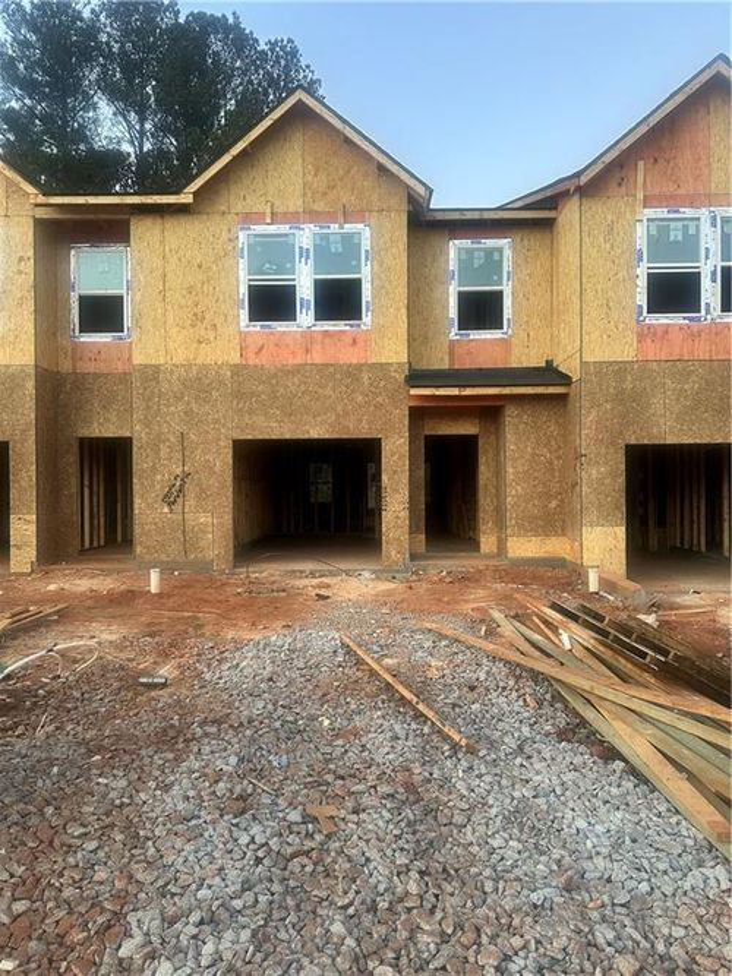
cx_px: 366
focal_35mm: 24
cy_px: 488
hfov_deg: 56.8
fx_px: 677
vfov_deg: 71.6
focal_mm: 6.86
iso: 250
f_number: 1.78
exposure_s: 1/74
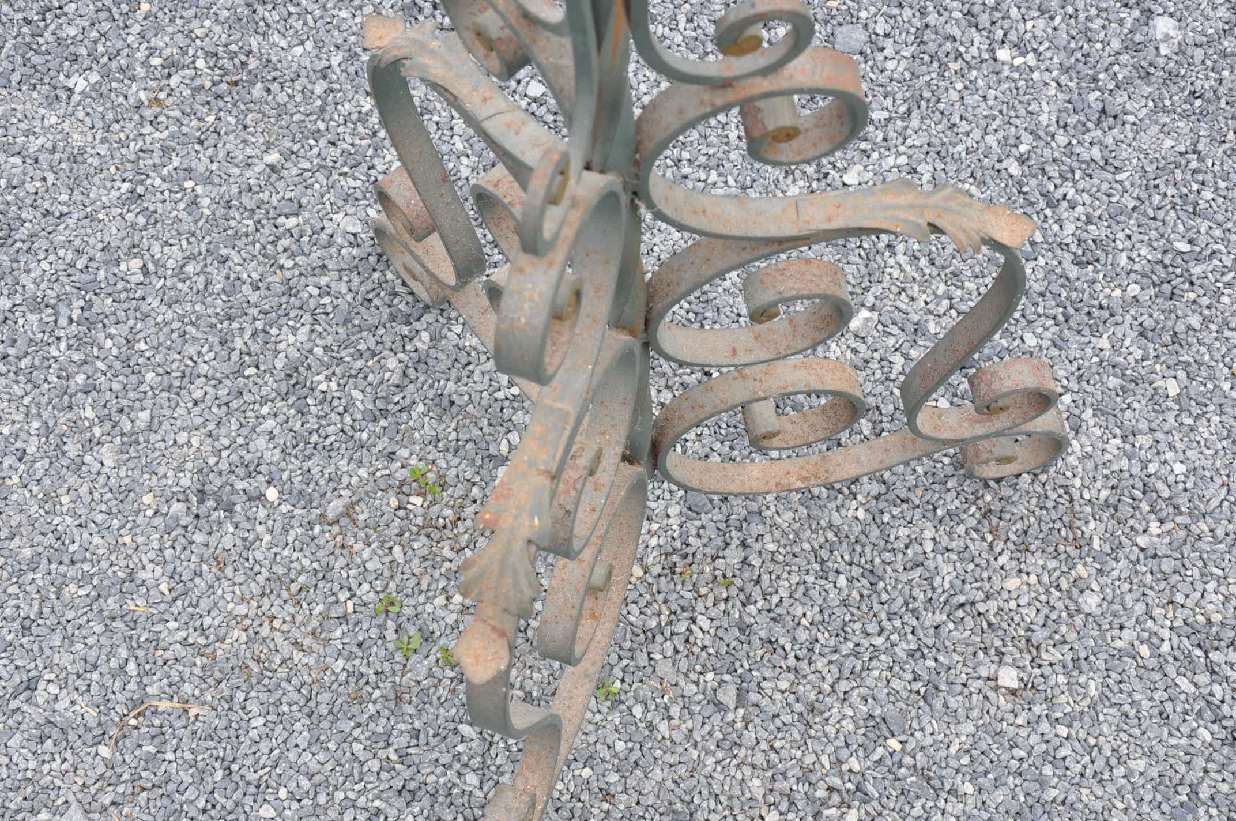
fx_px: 2160
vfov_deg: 21.5
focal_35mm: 63
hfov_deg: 31.9
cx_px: 618
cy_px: 410
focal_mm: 42
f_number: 11
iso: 320
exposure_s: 1/125
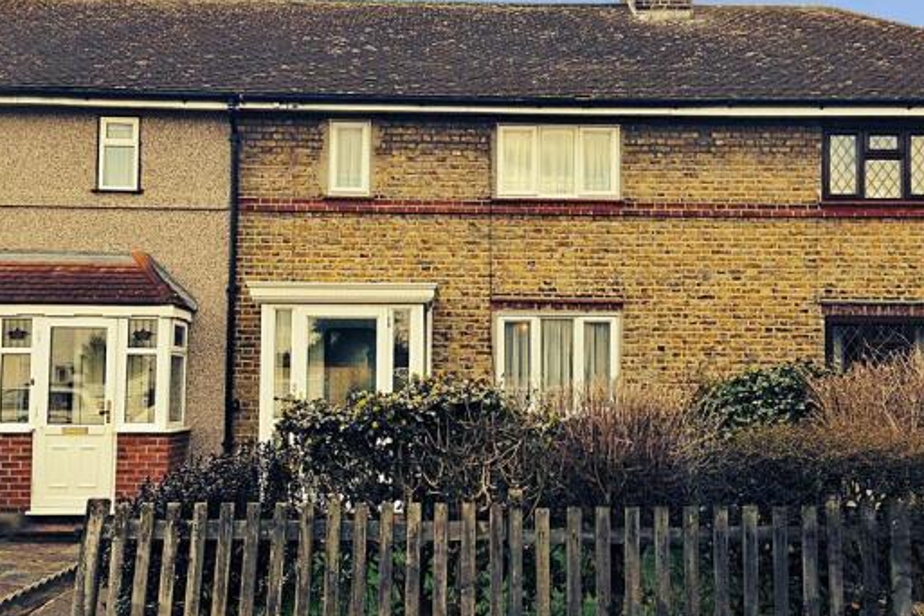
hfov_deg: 49.5
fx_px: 1001
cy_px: 332
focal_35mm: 39
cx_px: 512
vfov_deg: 34.2
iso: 50
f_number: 2.4
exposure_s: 1/374
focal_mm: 4.12
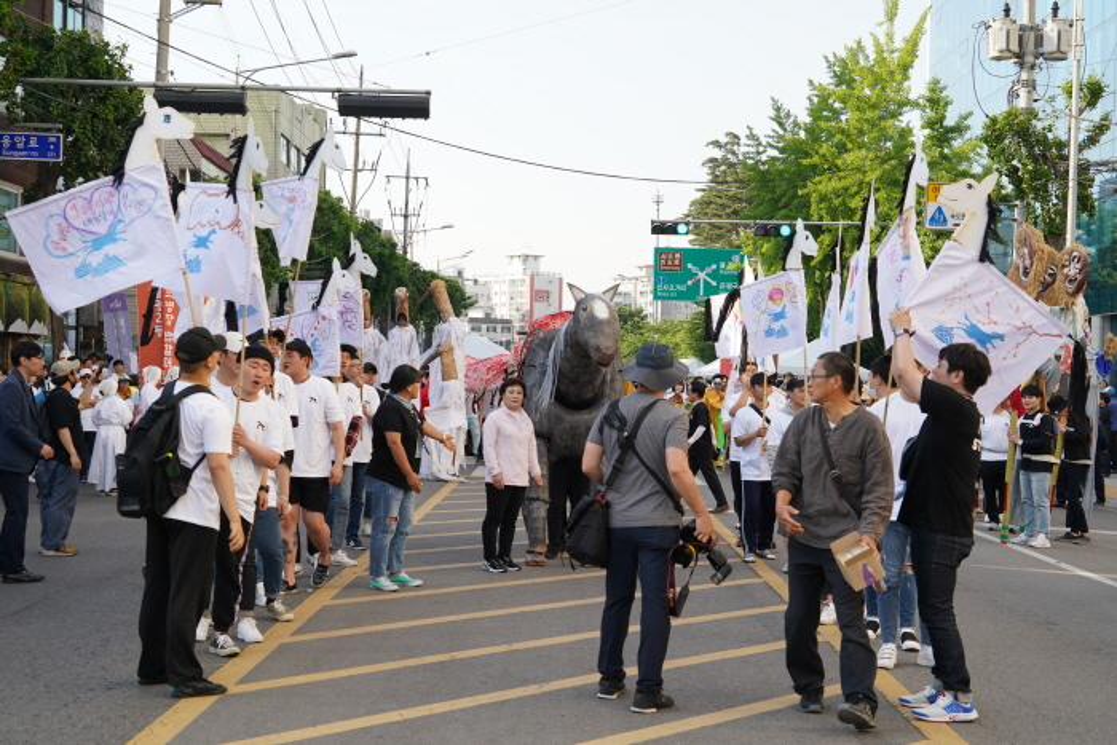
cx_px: 558
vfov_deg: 28.1
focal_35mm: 48
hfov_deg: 41.1
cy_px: 372
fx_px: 1490
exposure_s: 1/640
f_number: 7.1
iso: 800
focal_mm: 48
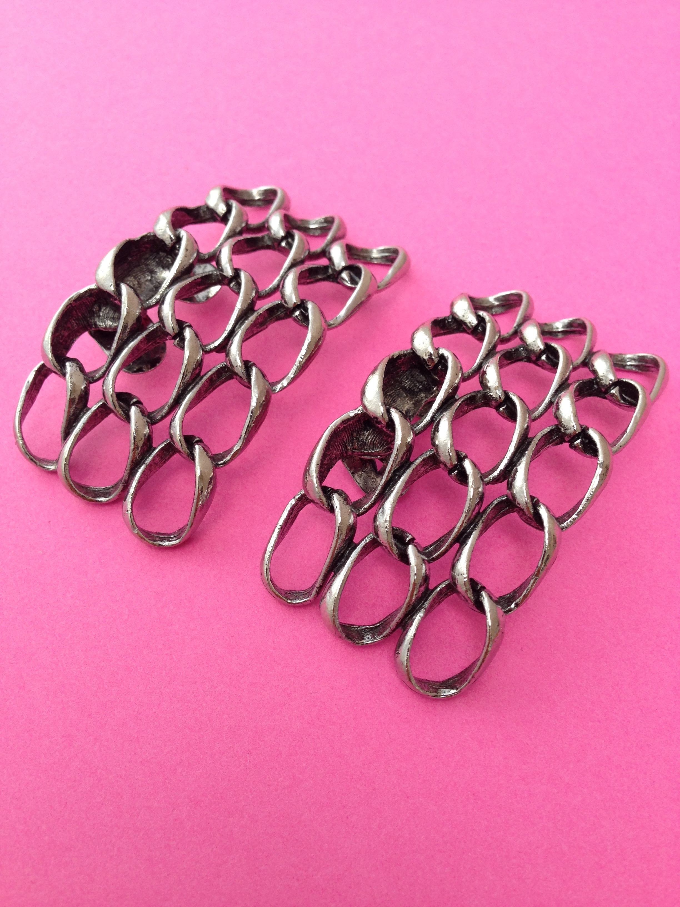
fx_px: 864
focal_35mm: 33
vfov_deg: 55.4
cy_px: 454
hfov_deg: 42.9
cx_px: 340
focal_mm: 4.12
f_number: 2.4
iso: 50
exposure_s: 1/40
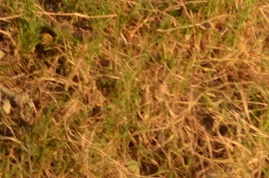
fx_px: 12638
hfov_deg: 1.2
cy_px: -186
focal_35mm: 1694
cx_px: 516
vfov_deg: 0.8
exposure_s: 1/500
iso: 250
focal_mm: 270
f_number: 5.6
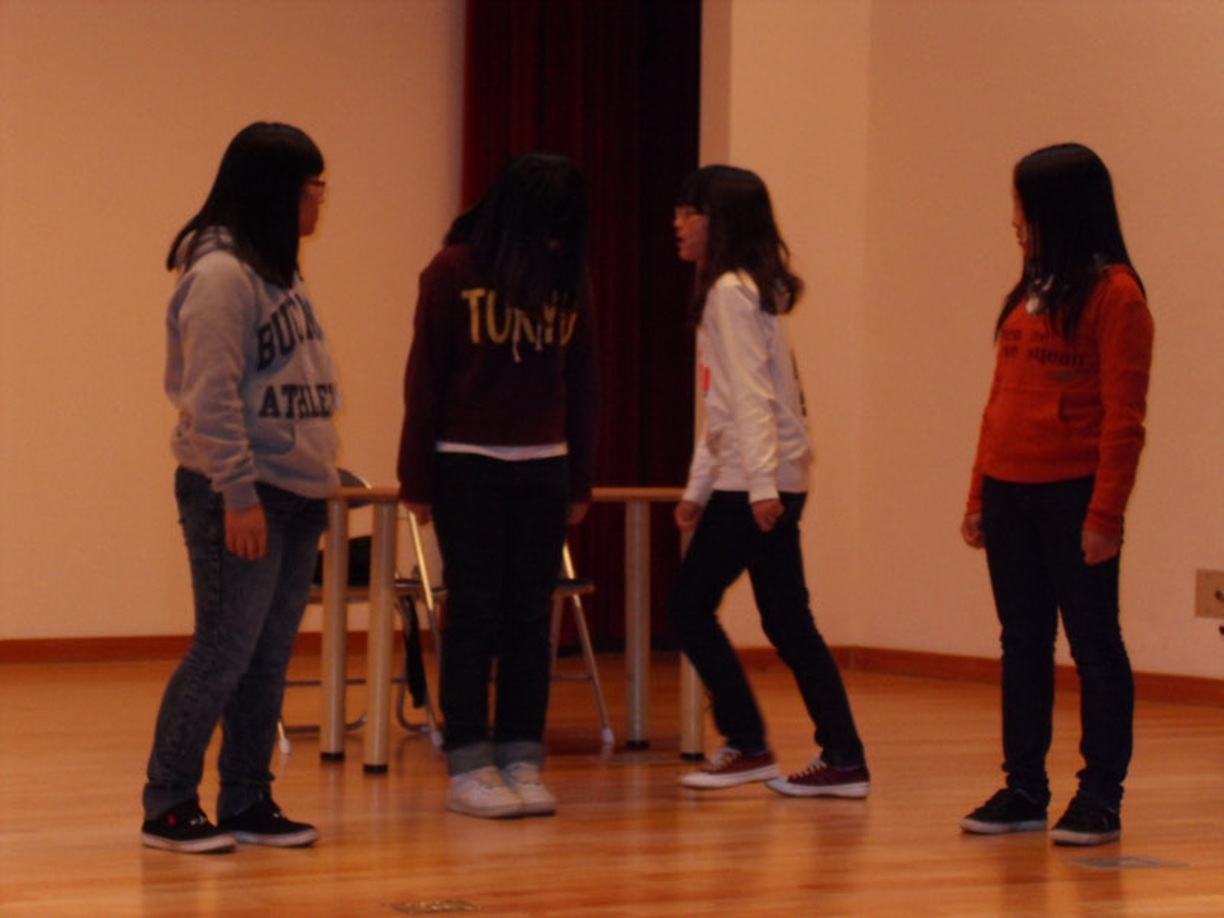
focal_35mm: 102
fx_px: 3607
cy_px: 459
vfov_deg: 14.5
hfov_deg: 19.3
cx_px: 612
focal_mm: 21.6
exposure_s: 1/90
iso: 400
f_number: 5.7
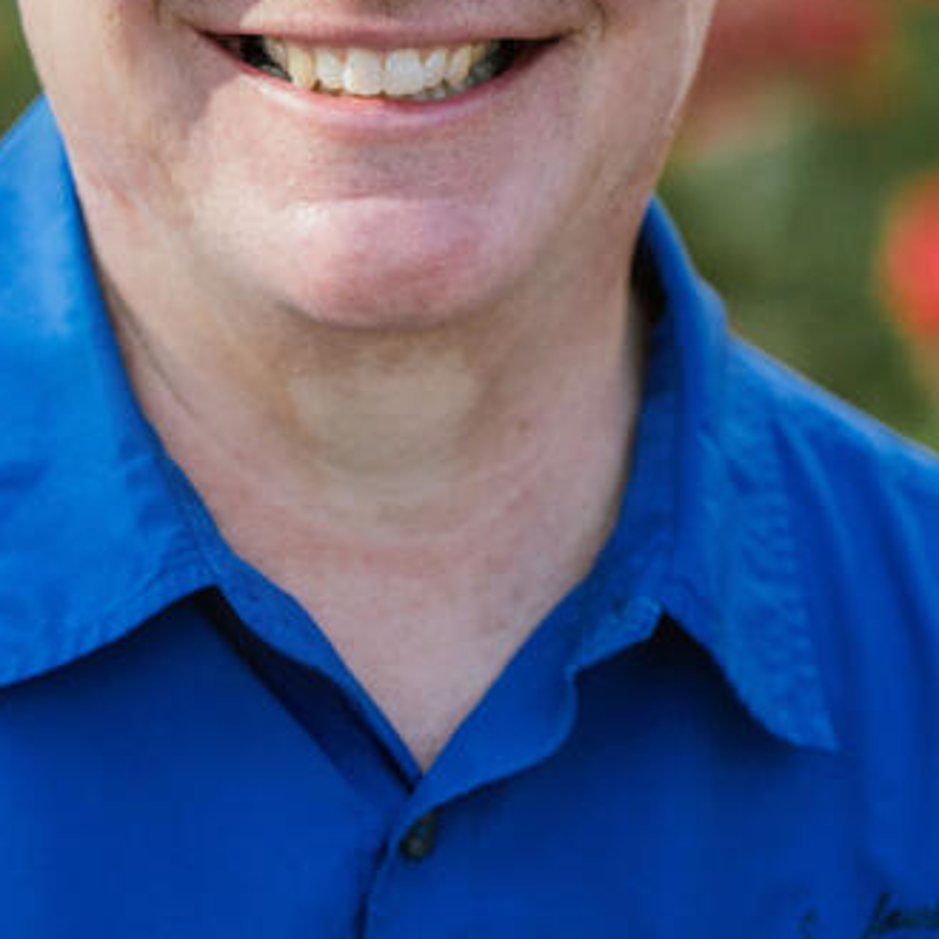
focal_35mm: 337
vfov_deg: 5.2
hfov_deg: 5.2
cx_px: 274
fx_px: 10342
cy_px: -14
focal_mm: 145
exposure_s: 1/2000
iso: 400
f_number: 2.8
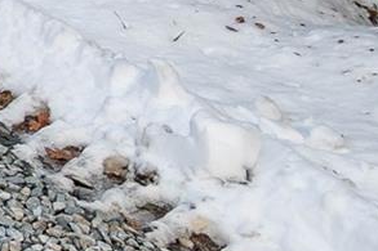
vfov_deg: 10.9
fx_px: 1102
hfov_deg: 12.2
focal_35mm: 105
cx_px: -679
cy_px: -362
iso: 100
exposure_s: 1/125
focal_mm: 10
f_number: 5.6
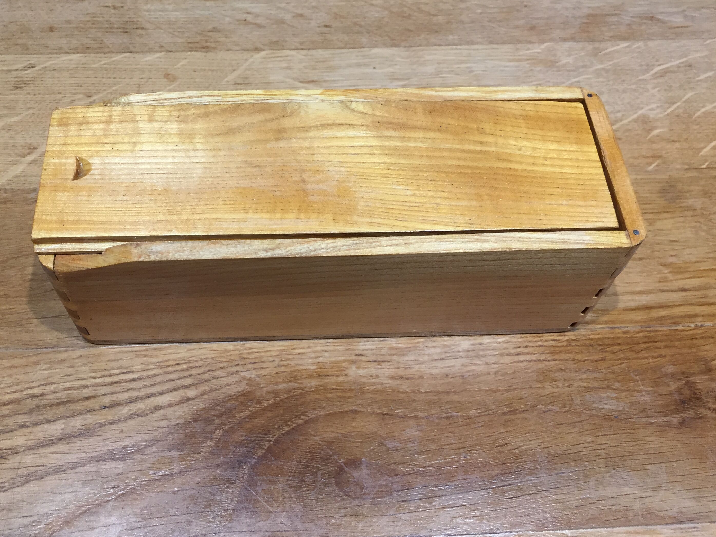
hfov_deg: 53.7
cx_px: 304
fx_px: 703
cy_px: 227
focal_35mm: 34
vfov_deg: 41.7
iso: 80
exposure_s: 1/33
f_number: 2.2
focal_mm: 4.15
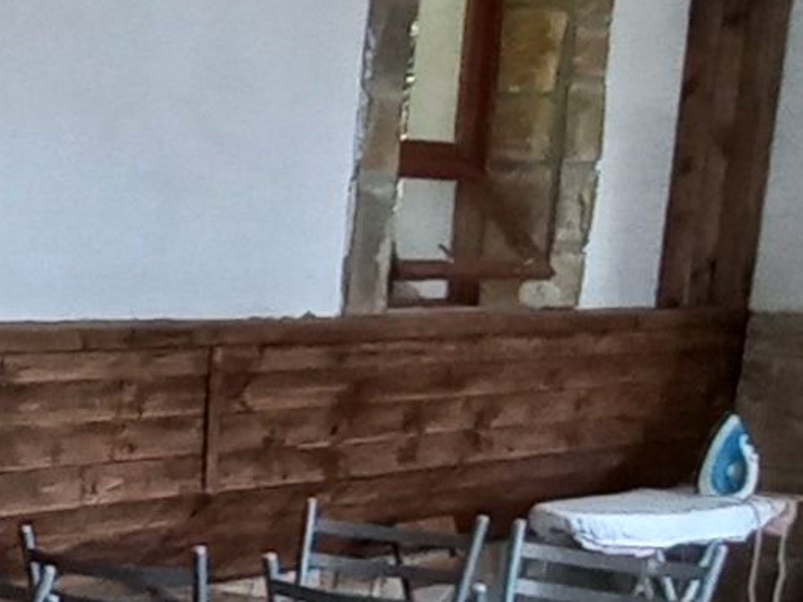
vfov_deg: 17.6
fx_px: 1925
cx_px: -753
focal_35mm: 83
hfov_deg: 17.6
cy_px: 472
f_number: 2.2
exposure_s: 1/33
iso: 160
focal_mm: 1.42
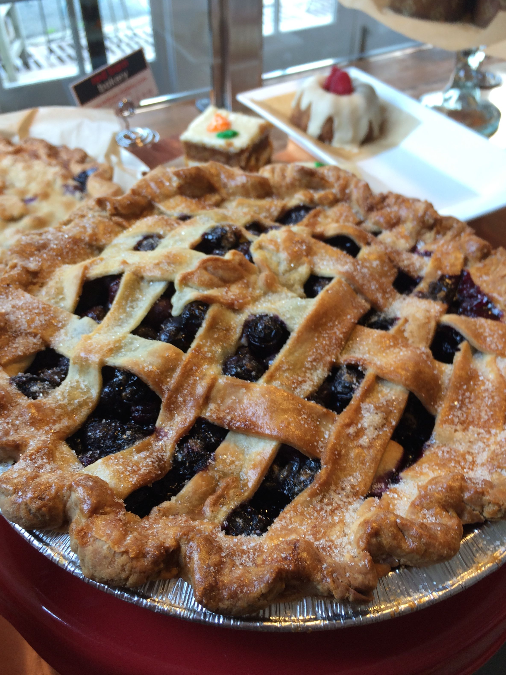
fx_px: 604
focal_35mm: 31
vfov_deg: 58.4
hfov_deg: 45.4
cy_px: 336
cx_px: 255
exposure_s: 1/40
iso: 40
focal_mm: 4.12
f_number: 2.2
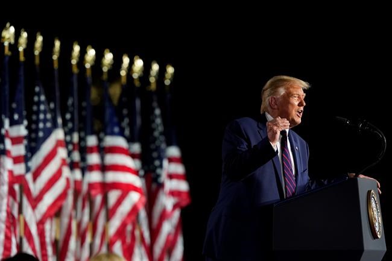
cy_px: 130
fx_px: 4354
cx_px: 196
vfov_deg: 3.4
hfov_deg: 5.2
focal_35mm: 400
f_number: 5
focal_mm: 400
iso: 6400
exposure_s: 1/400
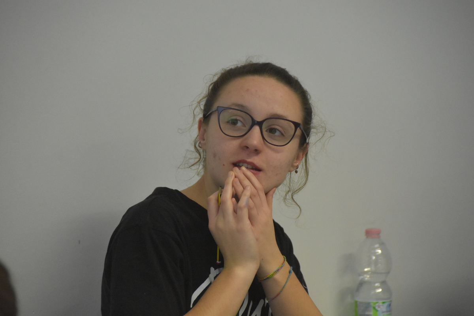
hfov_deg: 6.9
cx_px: 237
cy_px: 158
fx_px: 3950
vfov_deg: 4.6
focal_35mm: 300
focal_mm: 200
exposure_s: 1/250
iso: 5600
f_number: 5.6
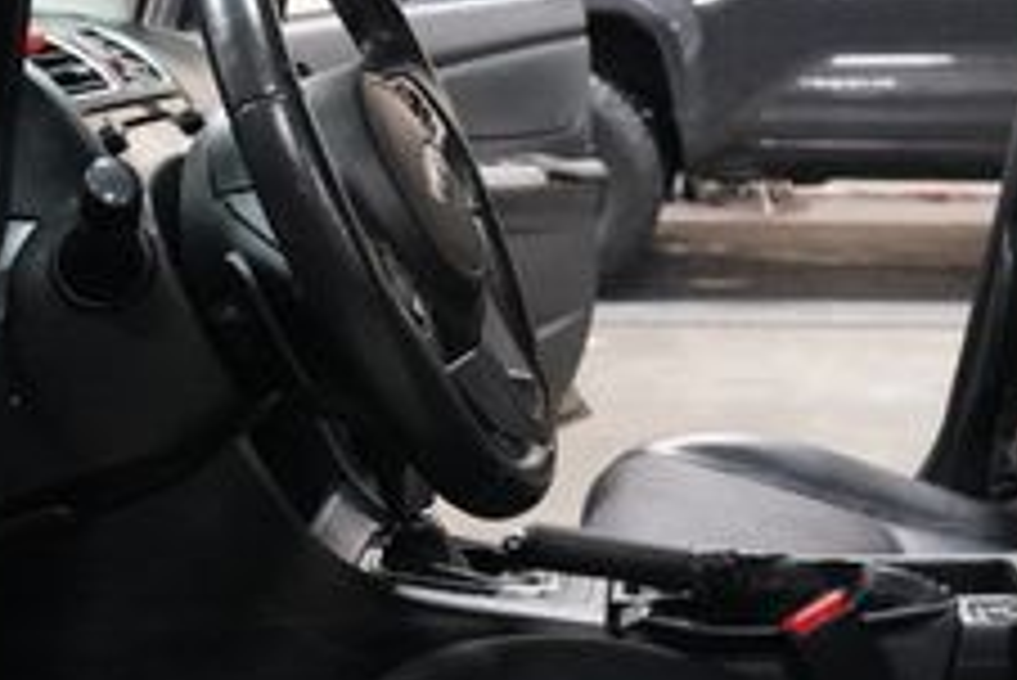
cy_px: 223
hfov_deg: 29.5
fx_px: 1922
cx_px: 652
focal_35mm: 68
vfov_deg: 20.0
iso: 6400
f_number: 3.5
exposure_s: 1/125
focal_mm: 16
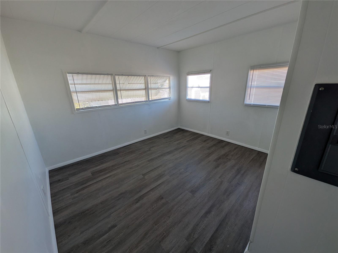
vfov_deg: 85.7
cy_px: 126
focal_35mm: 14
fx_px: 137
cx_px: 169
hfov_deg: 102.1
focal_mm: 1.85
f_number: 2.2
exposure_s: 1/113
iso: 44
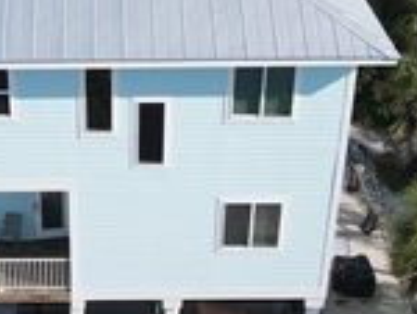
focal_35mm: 80
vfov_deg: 18.5
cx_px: 78
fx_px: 965
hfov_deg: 24.0
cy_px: 157
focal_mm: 4.5
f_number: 2.8
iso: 110
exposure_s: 1/640
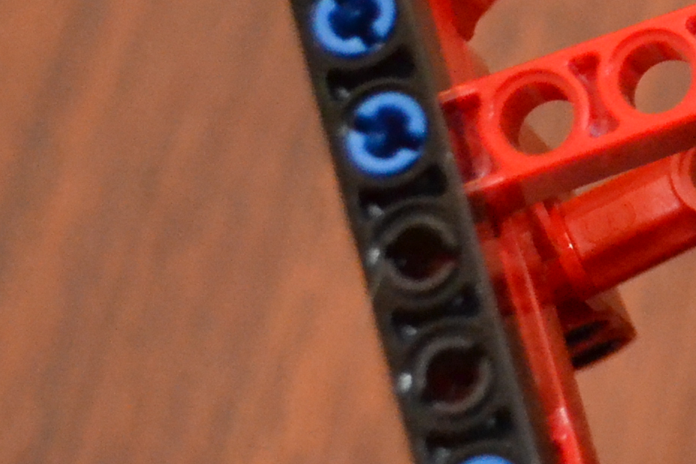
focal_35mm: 208
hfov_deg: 9.1
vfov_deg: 6.4
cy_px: -522
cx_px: 1539
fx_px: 4021
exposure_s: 1/60
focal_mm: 28
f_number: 4.5
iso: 3200
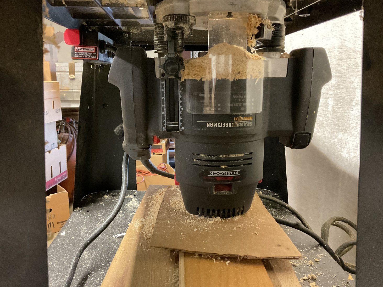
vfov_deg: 46.8
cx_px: 194
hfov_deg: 60.0
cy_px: 142
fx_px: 332
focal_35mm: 30
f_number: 1.8
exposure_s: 1/30
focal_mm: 3
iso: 500
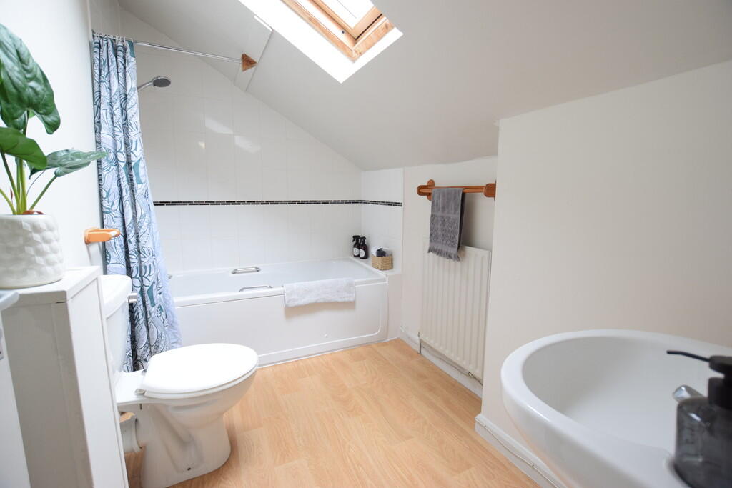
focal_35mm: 15
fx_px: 305
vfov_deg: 77.3
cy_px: 244
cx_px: 366
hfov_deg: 100.4
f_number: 4
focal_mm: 10
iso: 560
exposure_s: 1/60
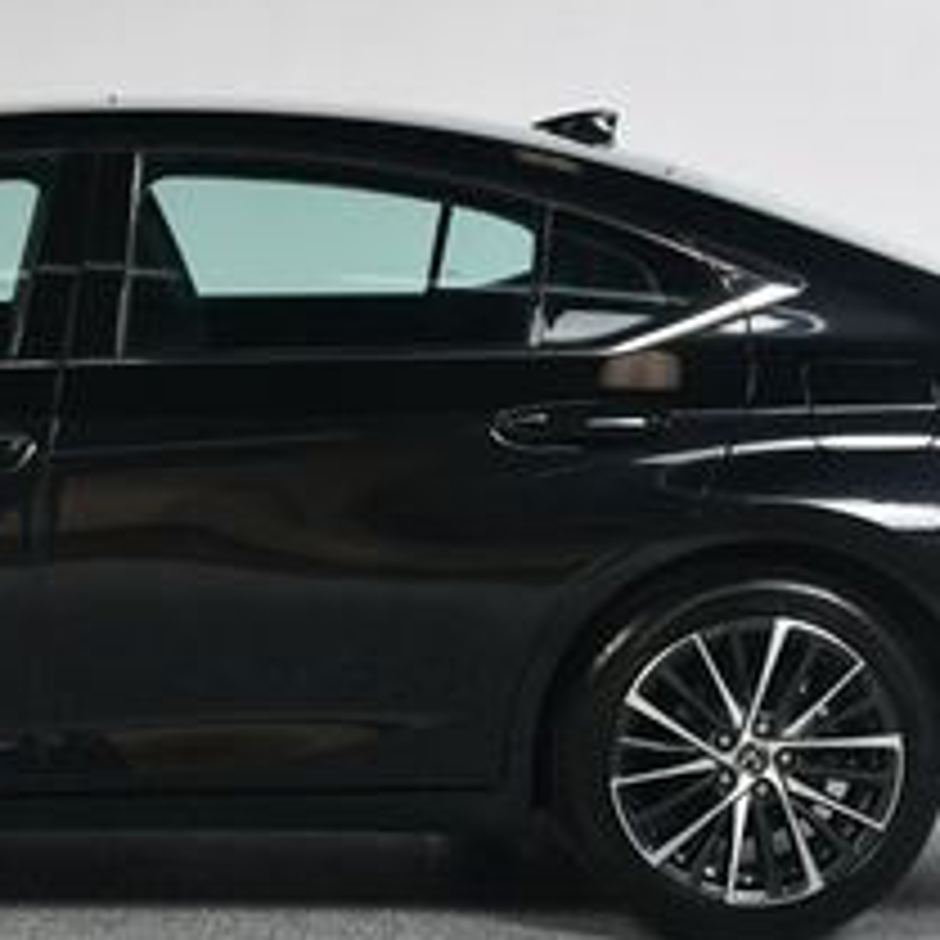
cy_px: 607
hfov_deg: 16.3
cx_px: -54
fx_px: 3195
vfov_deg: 16.7
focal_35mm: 104
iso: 100
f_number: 10
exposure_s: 1/160
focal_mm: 27
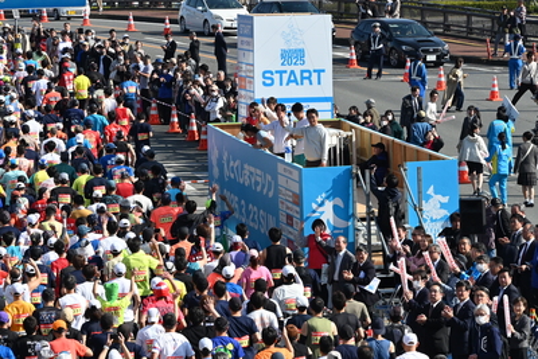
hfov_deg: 9.8
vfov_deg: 6.5
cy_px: 180
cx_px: 269
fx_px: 3139
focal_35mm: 210
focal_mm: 140
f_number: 11
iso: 1250
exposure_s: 1/2000
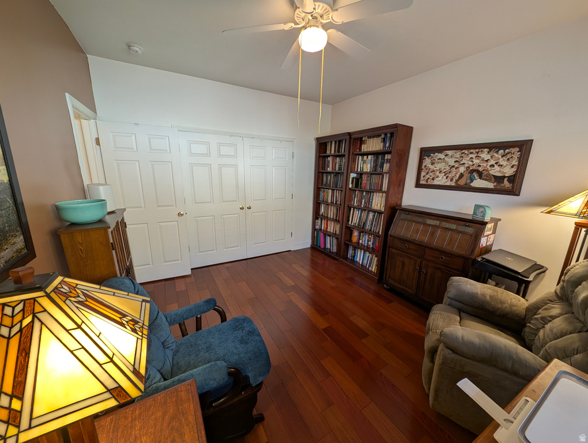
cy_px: 222
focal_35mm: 12
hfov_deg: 110.5
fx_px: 204
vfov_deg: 94.6
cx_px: 294
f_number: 1.95
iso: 42
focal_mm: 2.23
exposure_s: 1/30
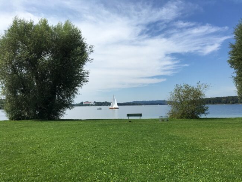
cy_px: 91
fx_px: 203
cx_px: 121
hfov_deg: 61.6
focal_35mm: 29
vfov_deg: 48.3
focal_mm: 4.15
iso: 25
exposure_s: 1/2024
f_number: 2.2
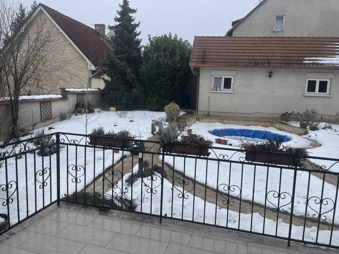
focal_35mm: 27
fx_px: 264
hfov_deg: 65.3
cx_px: 172
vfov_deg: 51.4
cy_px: 124
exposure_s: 1/1221
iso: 32
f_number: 1.6
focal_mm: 4.2
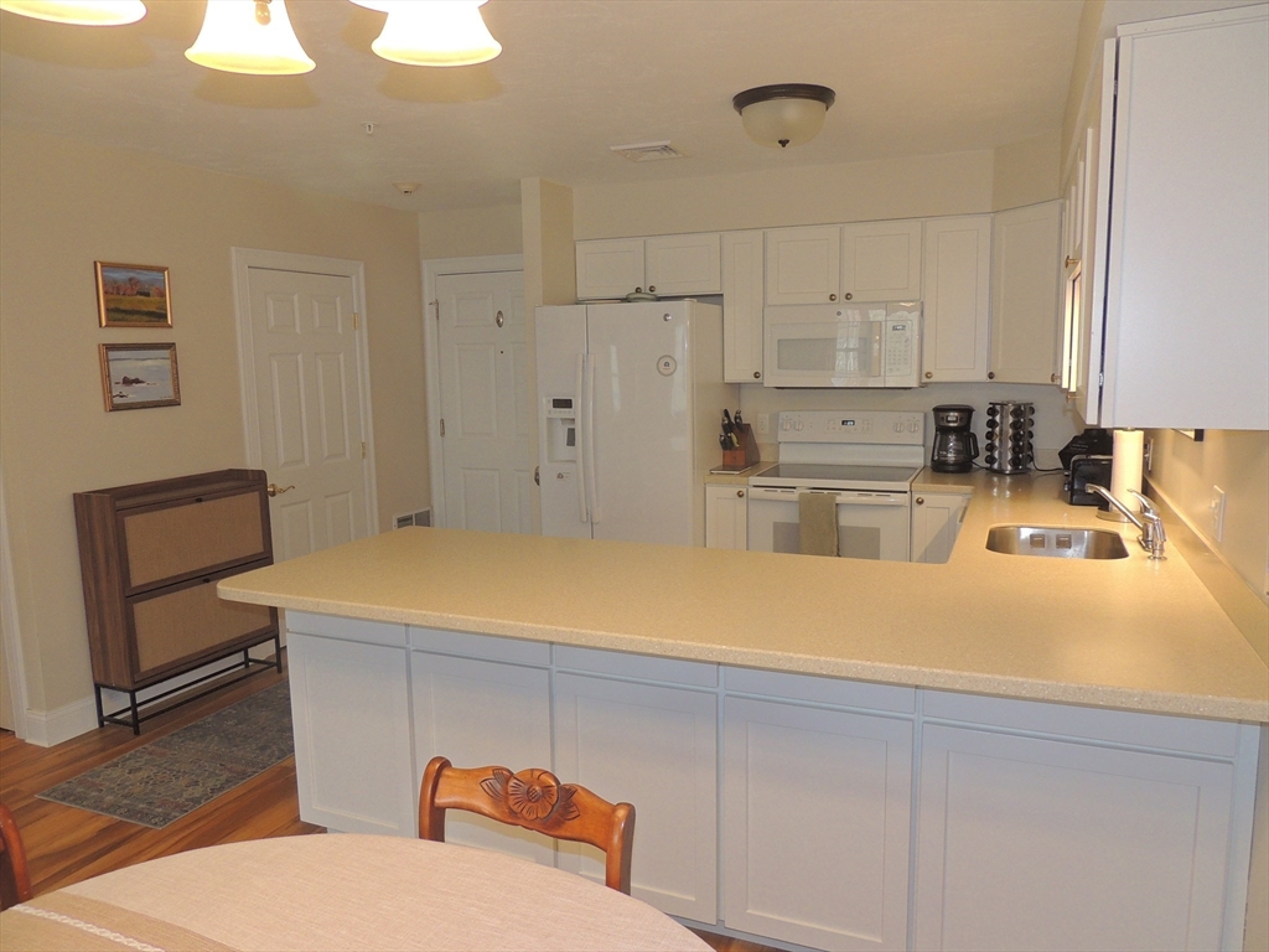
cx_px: 634
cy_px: 476
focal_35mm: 24
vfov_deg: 56.8
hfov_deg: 71.6
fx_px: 880
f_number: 3
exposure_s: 1/40
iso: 250
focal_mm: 4.3
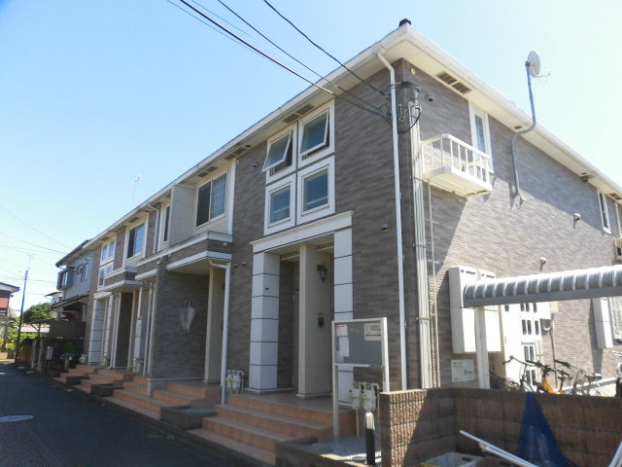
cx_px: 311
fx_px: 431
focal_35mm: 24
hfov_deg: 71.6
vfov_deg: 56.8
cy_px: 234
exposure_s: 1/500
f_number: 3.1
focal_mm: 4.3
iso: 100
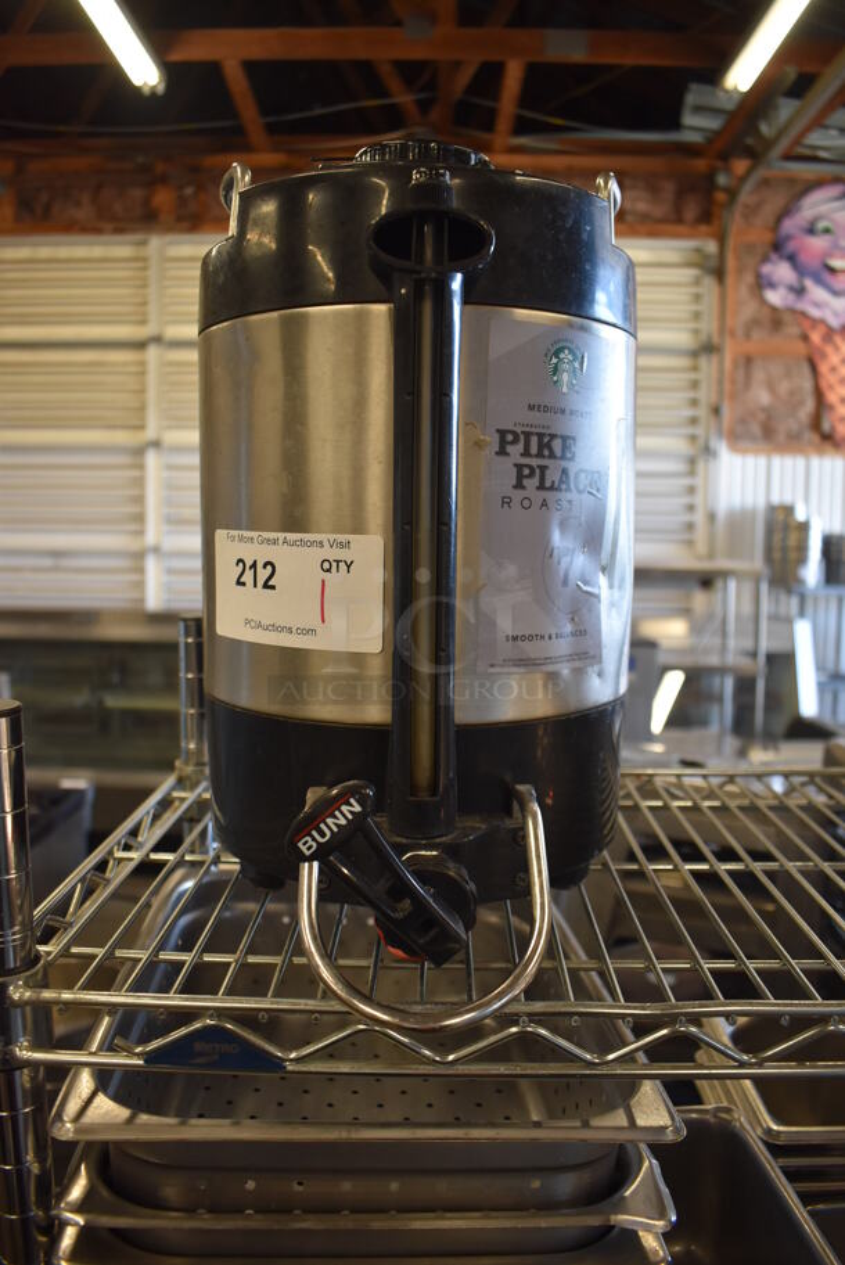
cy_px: 632
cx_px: 422
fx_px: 949
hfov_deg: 48.0
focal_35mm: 27
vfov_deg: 67.3
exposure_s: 1/125
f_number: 3.5
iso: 800
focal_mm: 18
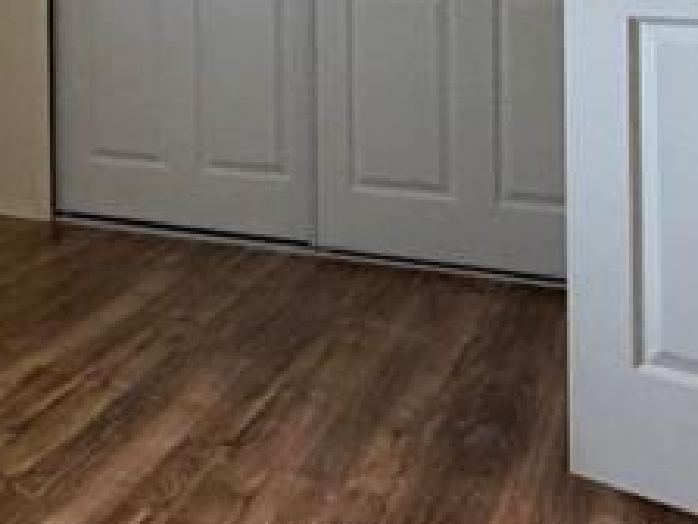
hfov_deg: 27.2
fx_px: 1291
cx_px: -109
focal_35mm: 64
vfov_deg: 21.5
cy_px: -80
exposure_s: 1/60
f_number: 2.2
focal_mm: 2.22
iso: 400
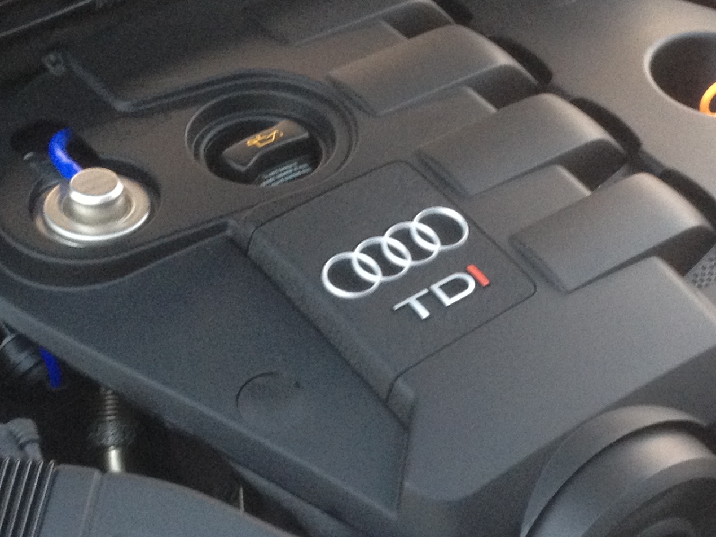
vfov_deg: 16.3
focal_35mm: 90
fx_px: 1862
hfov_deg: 21.7
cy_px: 455
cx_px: 481
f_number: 2.4
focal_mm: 4.28
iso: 160
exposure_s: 1/20
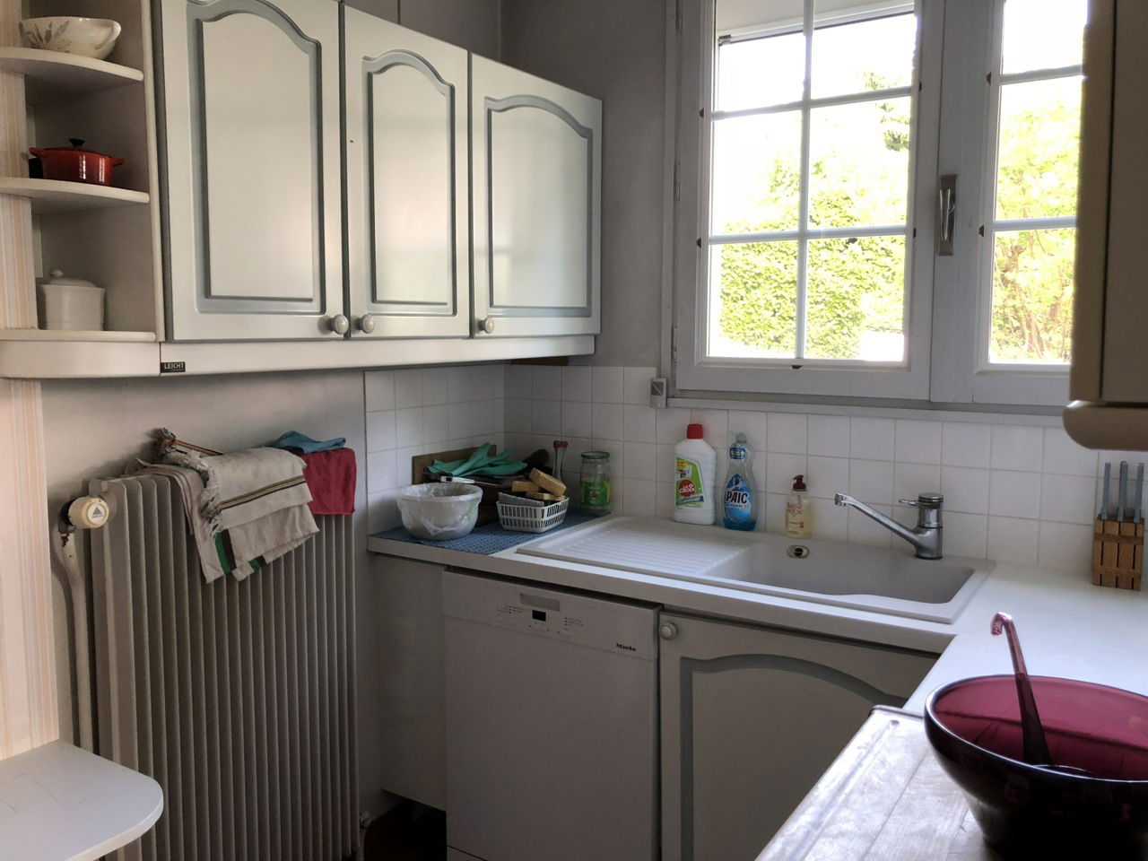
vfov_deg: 49.7
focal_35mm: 28
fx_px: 929
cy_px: 430
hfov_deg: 63.4
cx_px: 574
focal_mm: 3.99
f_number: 1.8
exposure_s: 1/20
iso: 40
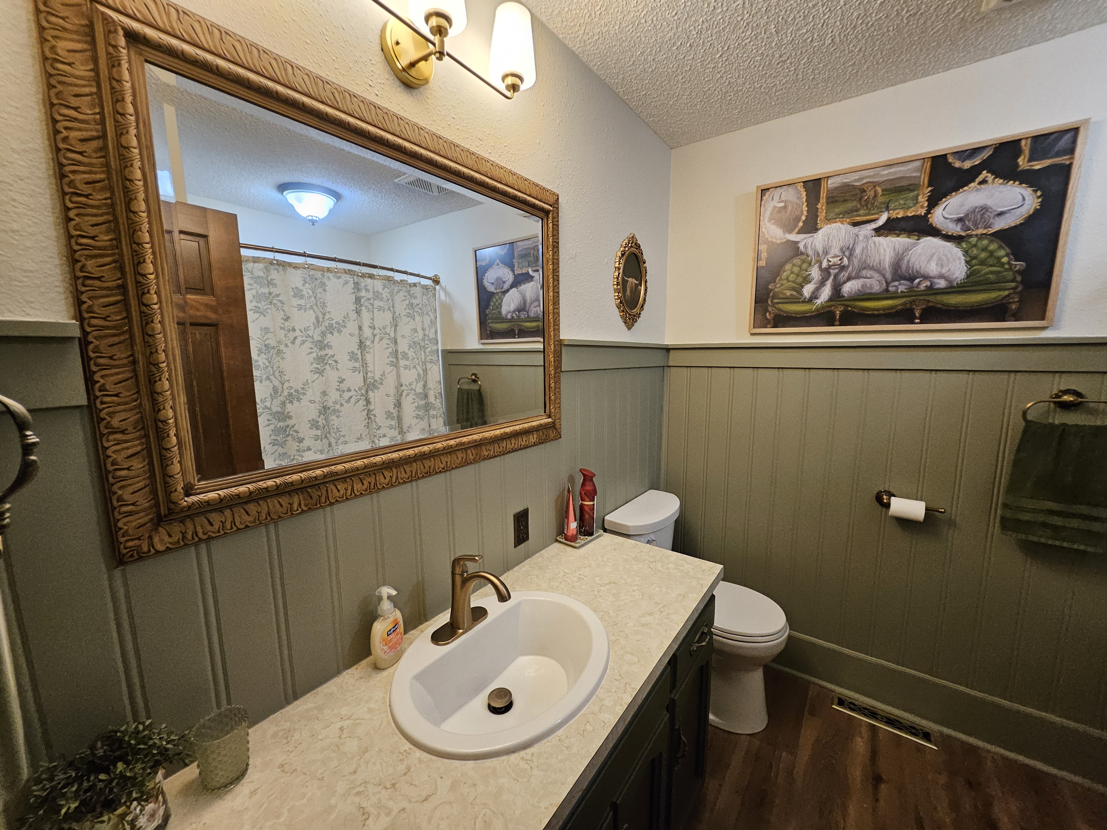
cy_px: 415
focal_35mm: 13
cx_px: 554
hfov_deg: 106.2
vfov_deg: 89.9
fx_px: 416
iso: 250
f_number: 2.2
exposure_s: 1/60
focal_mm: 1.74
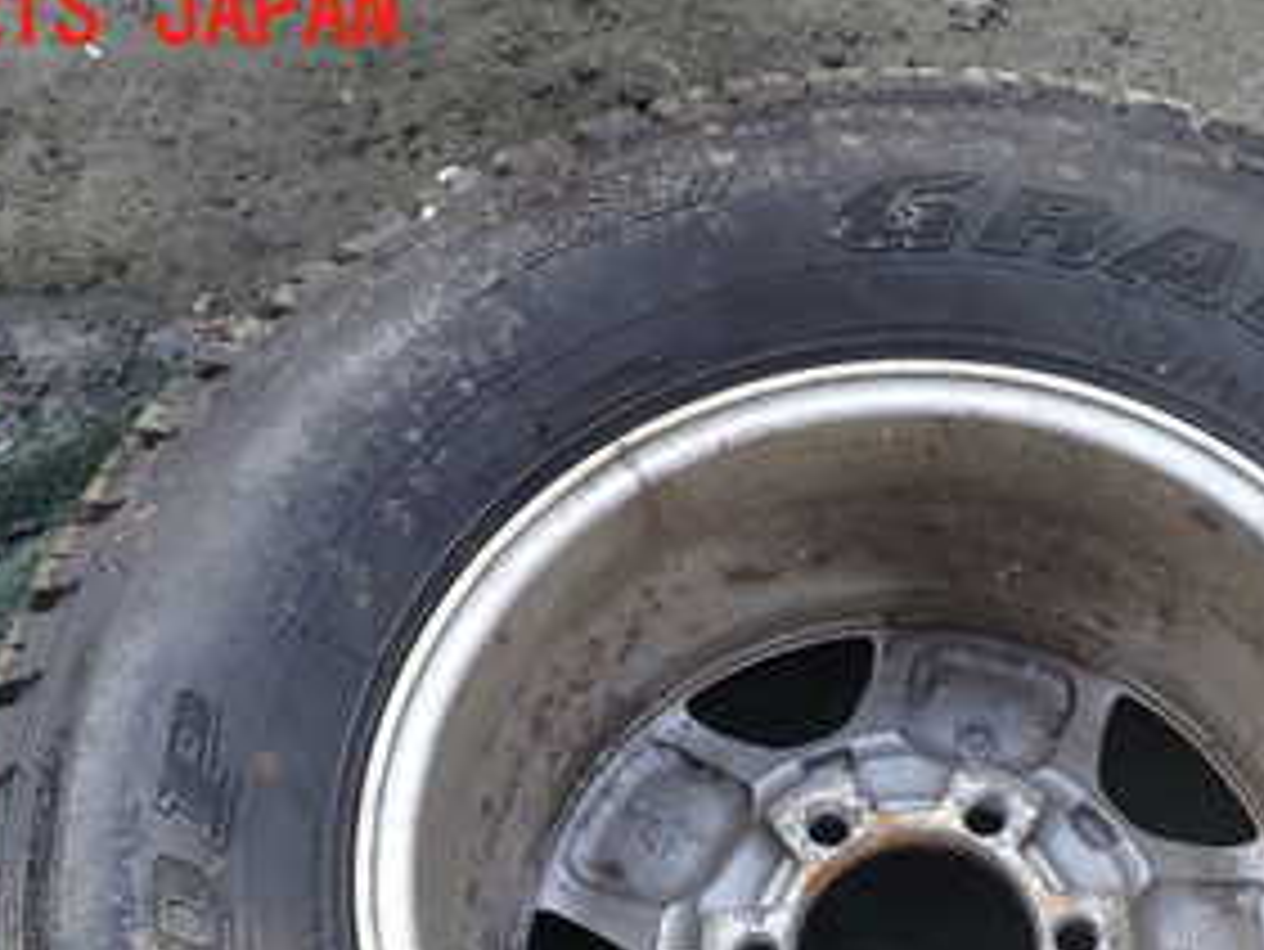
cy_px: 973
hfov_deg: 29.8
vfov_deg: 22.0
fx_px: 2338
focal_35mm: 64
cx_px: 931
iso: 100
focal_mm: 5.4
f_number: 3.2
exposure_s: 1/200
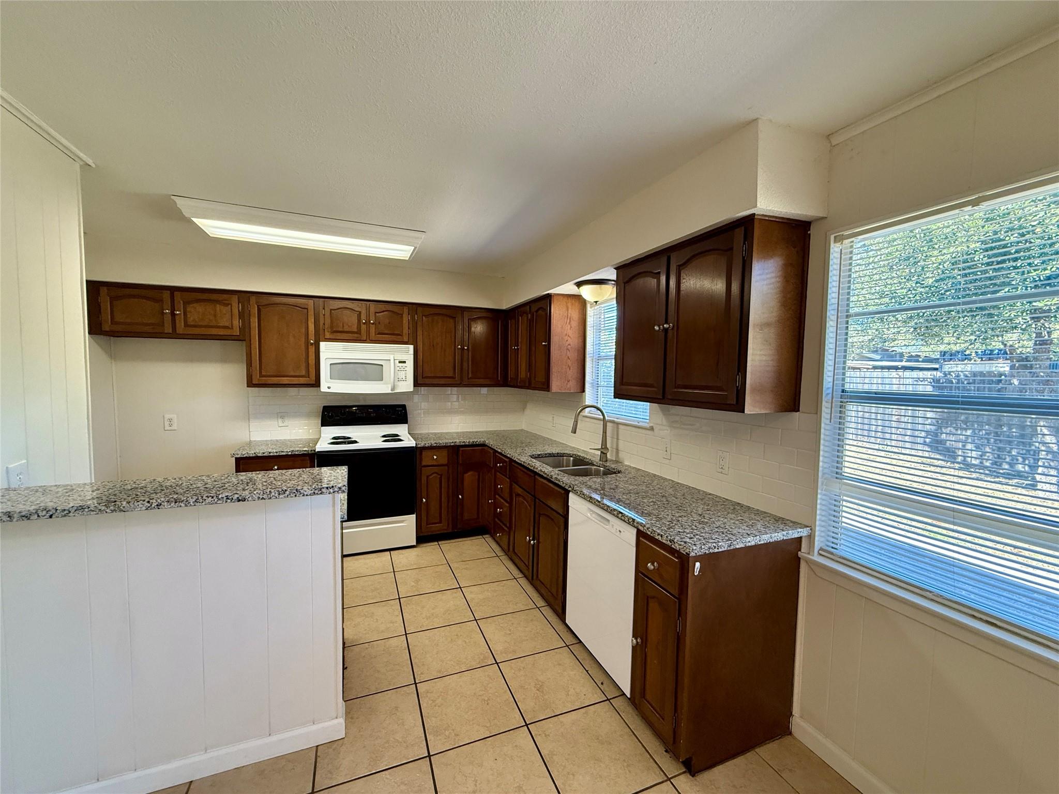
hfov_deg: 102.1
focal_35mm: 14
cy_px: 397
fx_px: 428
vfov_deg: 85.7
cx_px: 530
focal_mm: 2.22
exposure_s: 1/120
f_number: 2.2
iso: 250
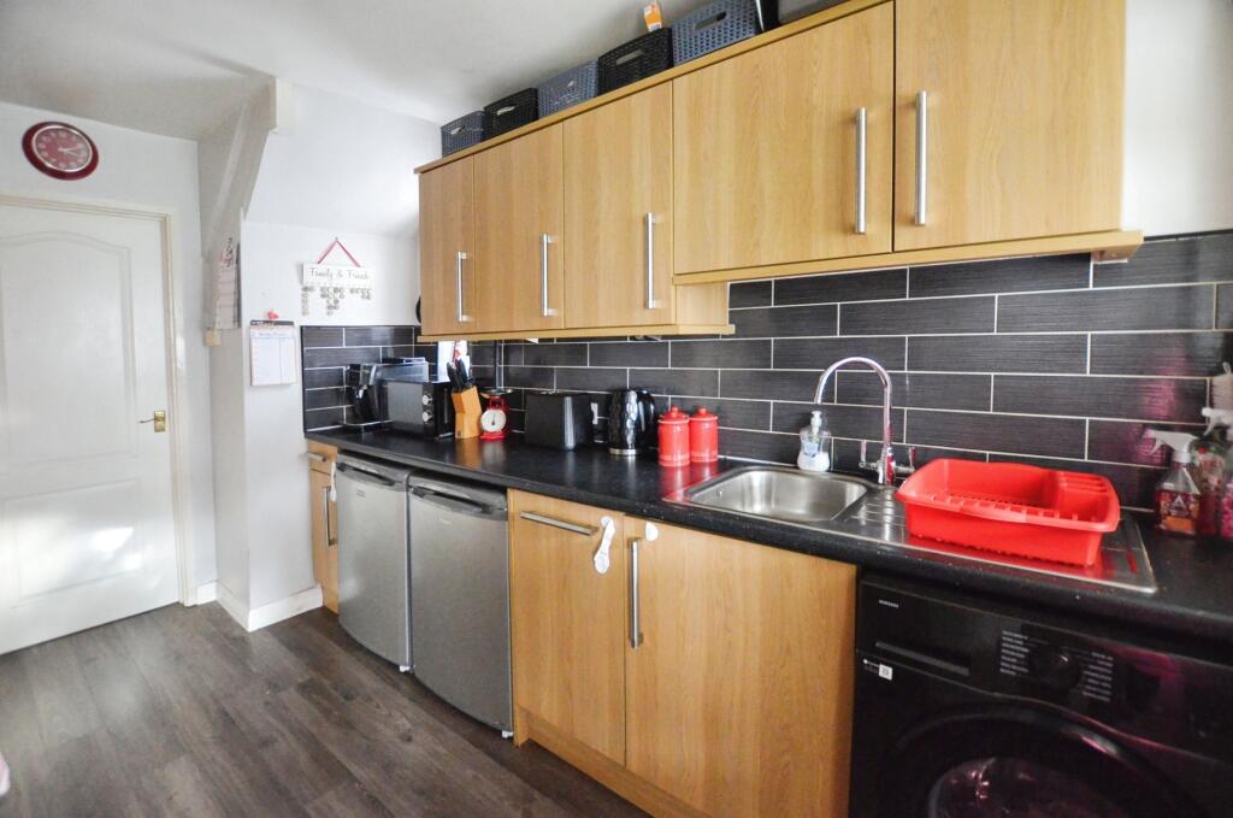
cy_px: 409
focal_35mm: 15
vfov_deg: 77.1
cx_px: 616
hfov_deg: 100.5
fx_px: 513
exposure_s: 1/25
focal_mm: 10
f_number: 3.5
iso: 3200
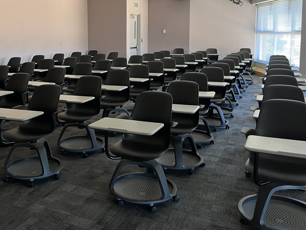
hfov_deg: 47.2
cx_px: 106
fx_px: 345
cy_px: 69
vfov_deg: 36.3
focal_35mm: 39
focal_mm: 5.1
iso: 125
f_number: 1.6
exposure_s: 1/72
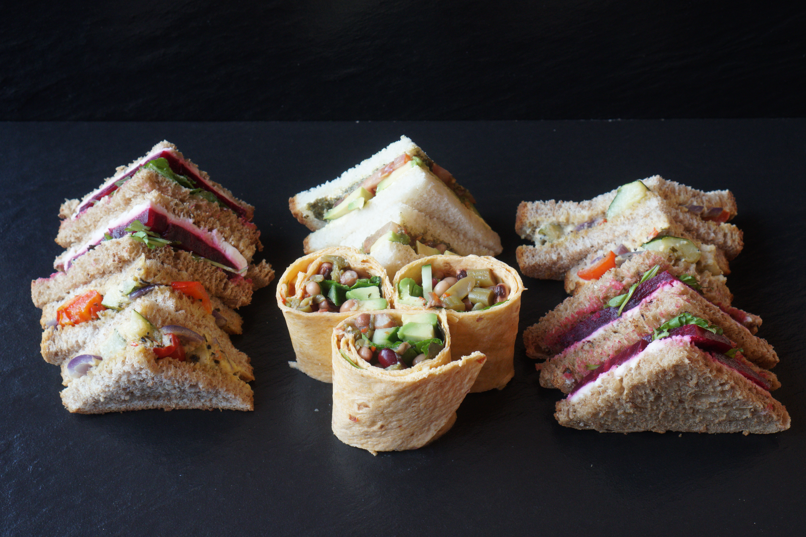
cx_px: 403
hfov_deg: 37.9
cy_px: 268
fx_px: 1175
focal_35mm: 52
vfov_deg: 25.8
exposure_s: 1/100
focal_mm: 35
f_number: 6.3
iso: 800
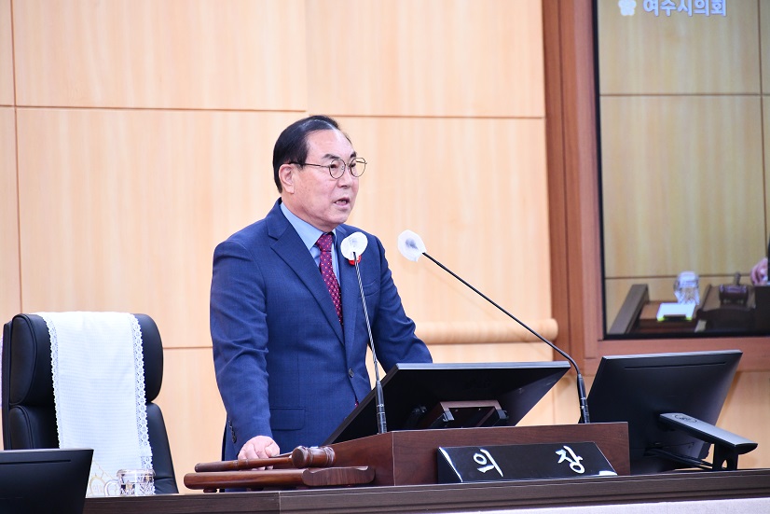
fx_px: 6417
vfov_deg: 4.6
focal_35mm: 300
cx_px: 385
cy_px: 257
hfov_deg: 6.9
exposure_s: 1/160
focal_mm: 300
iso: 3200
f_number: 7.1
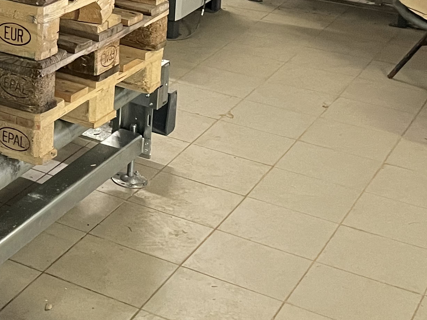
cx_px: -176
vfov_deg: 16.5
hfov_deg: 20.4
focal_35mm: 85
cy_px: -89
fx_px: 1049
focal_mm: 4.2
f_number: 1.6
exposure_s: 1/50
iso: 320
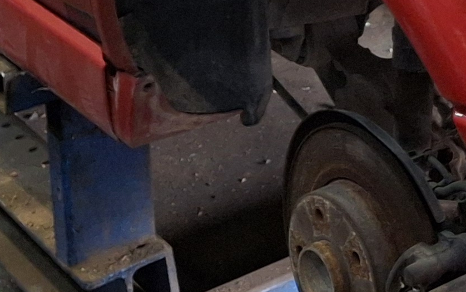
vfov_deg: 9.4
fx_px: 1639
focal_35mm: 129
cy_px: -339
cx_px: 602
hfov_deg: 15.4
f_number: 1.8
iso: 250
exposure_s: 1/100
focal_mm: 4.69
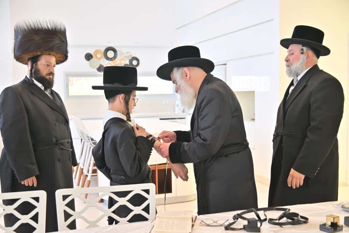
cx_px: 174
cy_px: 116
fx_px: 427
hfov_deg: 44.5
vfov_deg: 30.5
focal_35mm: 44
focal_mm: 44
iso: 640
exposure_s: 1/160
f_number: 4
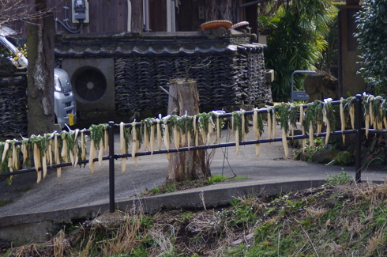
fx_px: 3027
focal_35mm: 282
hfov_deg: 7.3
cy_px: 122
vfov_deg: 4.9
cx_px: 196
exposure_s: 1/125
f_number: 5.6
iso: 100
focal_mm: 90
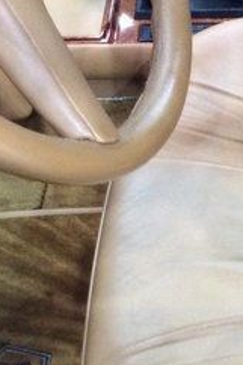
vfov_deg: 22.8
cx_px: 353
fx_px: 892
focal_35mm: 88
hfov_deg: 14.6
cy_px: 299
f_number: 2.4
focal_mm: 3.3
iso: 250
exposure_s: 1/24
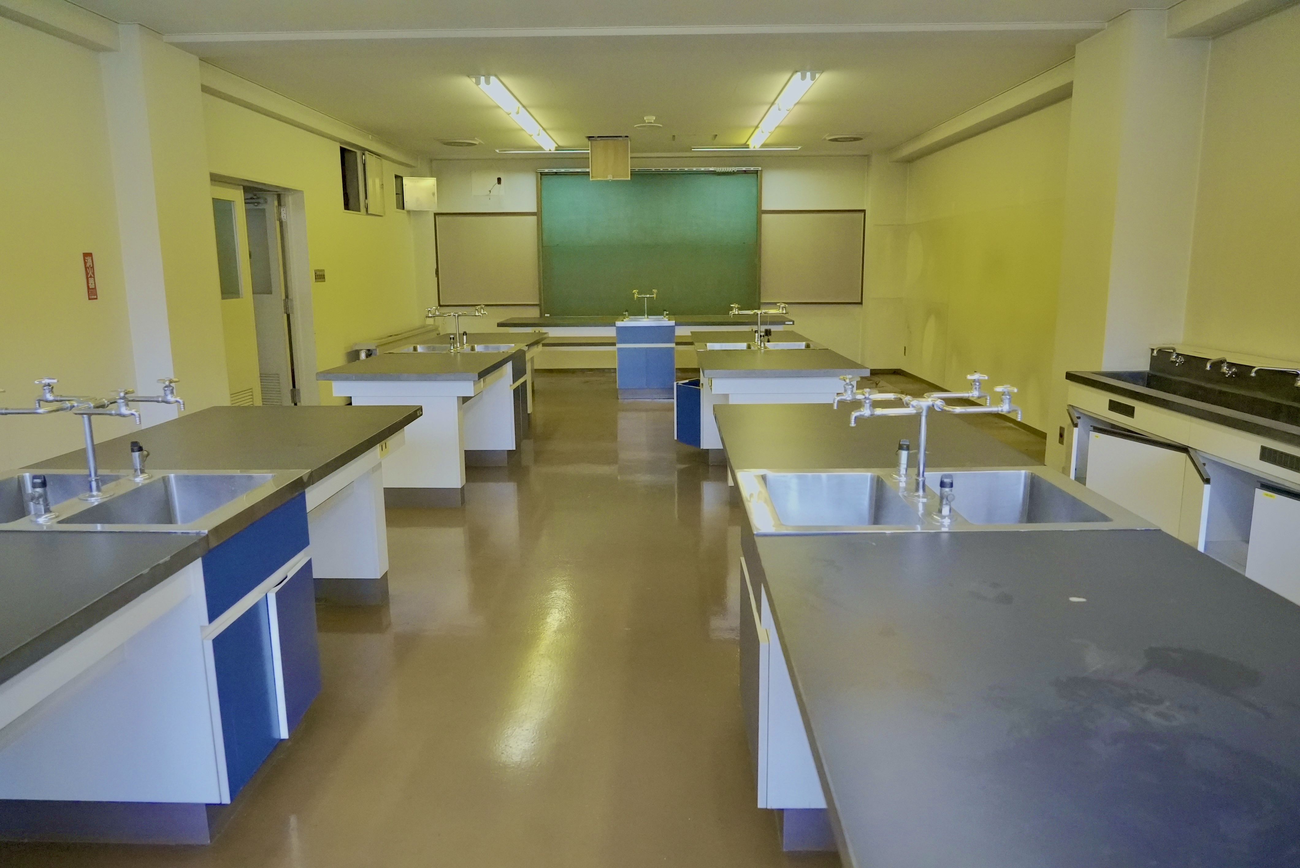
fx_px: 867
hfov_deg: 73.7
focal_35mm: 24
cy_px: 434
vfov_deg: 53.2
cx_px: 650
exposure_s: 1/2500
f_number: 4
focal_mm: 24
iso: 25600
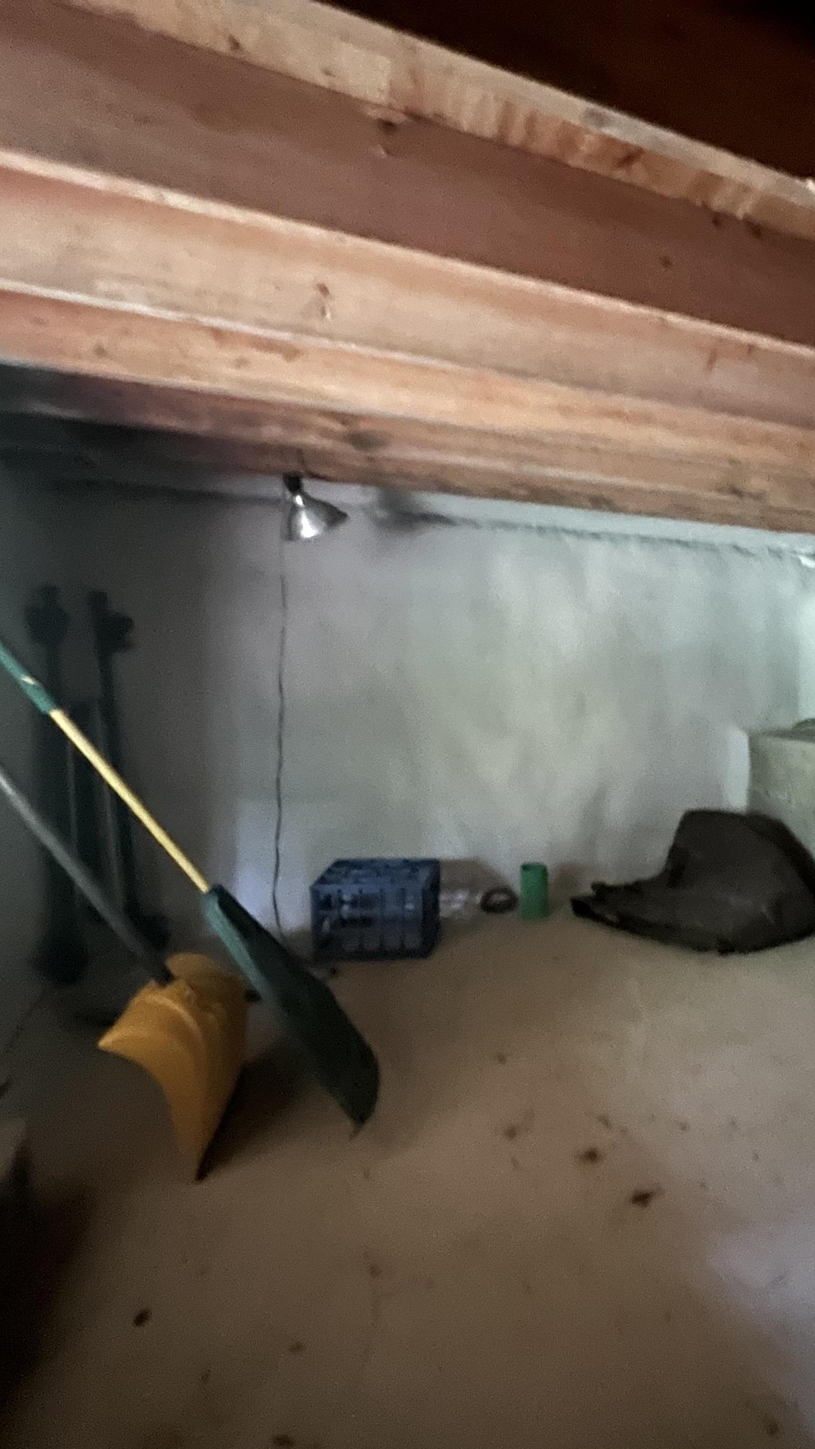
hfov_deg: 52.8
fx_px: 730
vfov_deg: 89.6
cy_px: 728
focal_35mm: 19
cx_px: 700
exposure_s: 1/8
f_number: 1.8
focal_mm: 1.57
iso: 1000
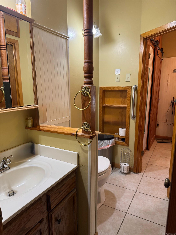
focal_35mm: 24
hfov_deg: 56.8
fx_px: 163
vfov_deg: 71.6
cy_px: 118
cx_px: 88
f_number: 1.78
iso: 160
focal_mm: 6.76
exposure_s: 1/60
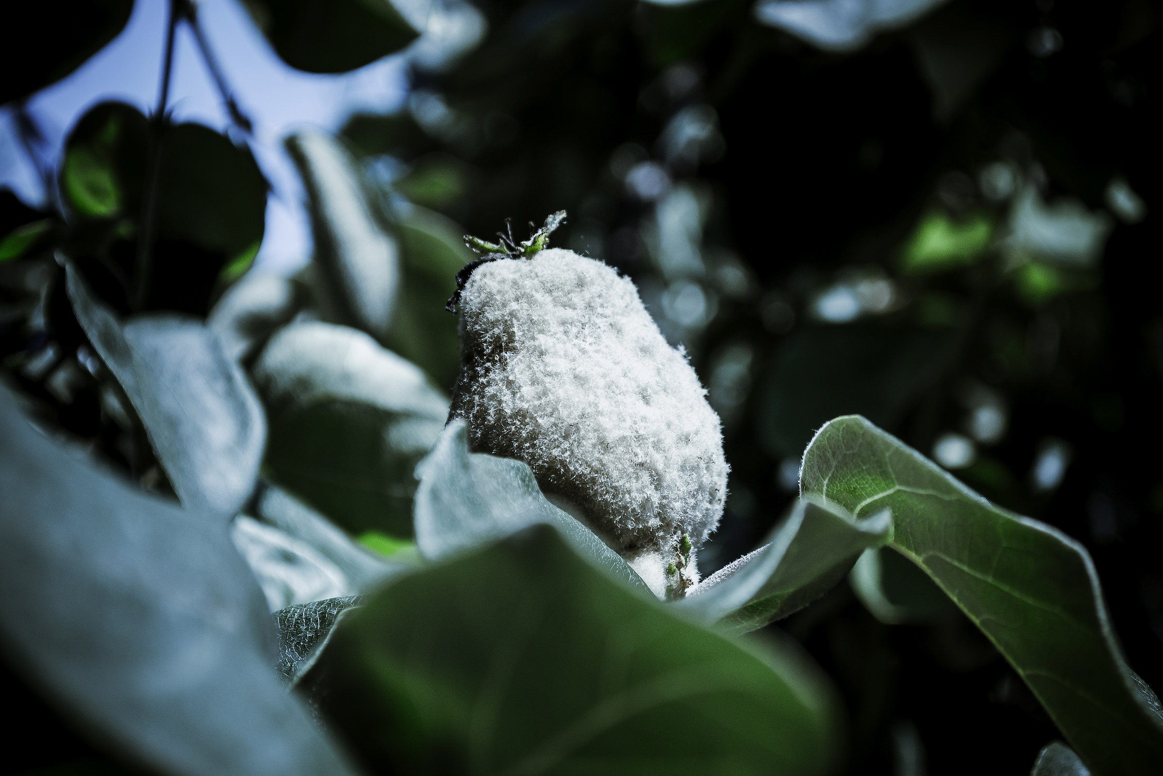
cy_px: 388
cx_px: 582
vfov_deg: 18.2
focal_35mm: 75
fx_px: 2423
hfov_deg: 27.0
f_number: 7.1
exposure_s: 1/250
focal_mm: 50
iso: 100
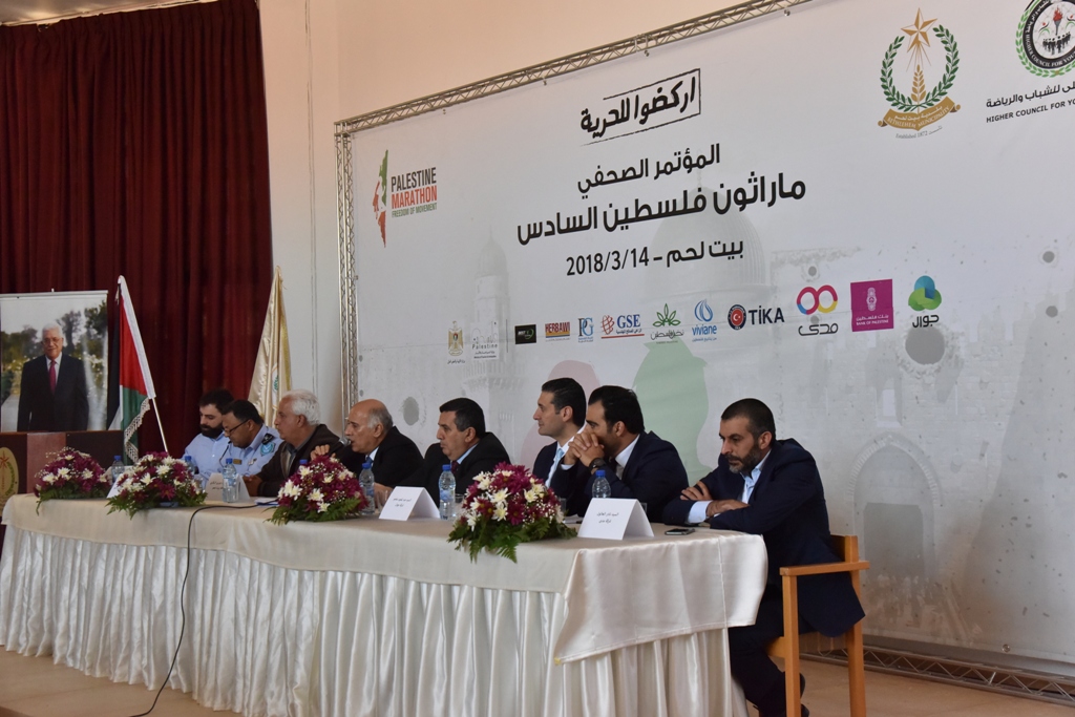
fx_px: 1493
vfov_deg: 27.0
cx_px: 538
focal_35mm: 50
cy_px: 358
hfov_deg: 39.6
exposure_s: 1/200
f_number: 7.1
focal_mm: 50
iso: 2500
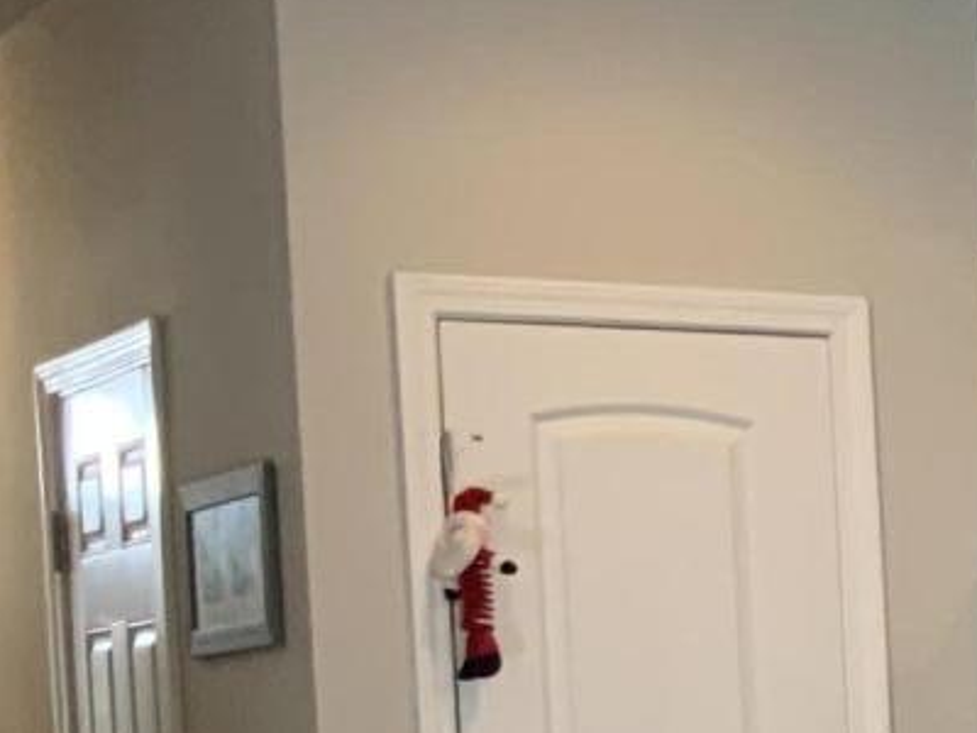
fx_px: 4092
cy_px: 1073
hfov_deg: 11.8
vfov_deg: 9.9
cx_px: 2125
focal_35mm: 145
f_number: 1.8
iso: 100
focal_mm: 3
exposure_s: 1/60
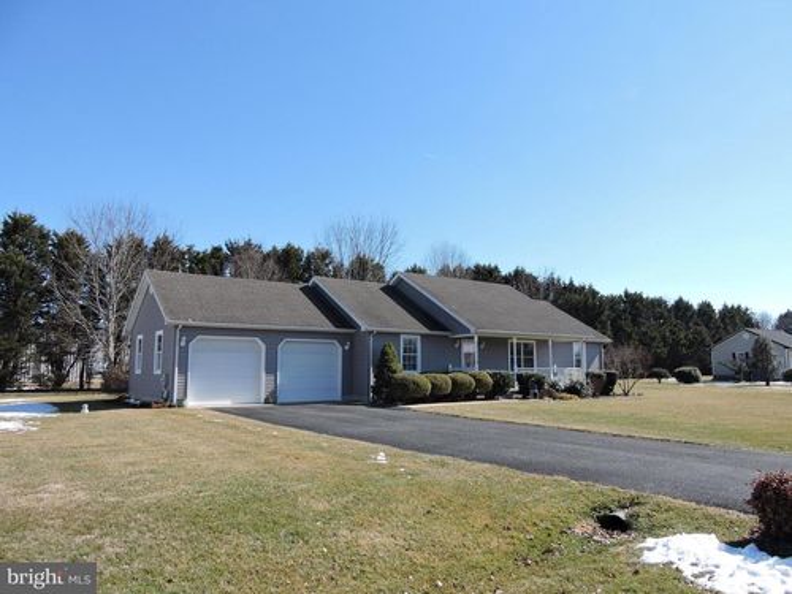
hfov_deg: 71.6
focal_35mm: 24
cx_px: 396
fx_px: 549
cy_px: 297
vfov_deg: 56.8
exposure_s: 1/1000
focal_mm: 4.3
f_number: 3.3
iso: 100
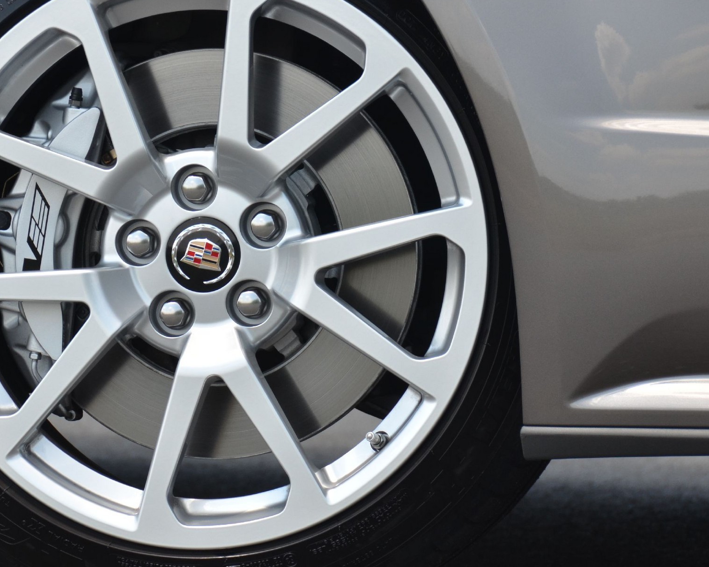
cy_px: 247
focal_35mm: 348
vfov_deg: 4.4
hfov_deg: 5.6
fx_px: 7302
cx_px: 233
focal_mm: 150
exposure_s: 1/1000
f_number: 5.6
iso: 400
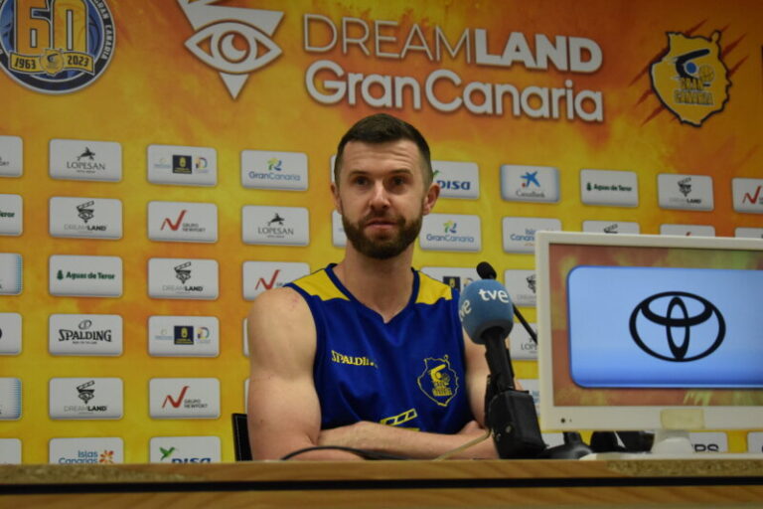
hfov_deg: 24.6
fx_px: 1748
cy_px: 254
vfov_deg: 16.6
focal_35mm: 82
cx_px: 382
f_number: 5.6
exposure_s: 1/250
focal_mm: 55
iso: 3200
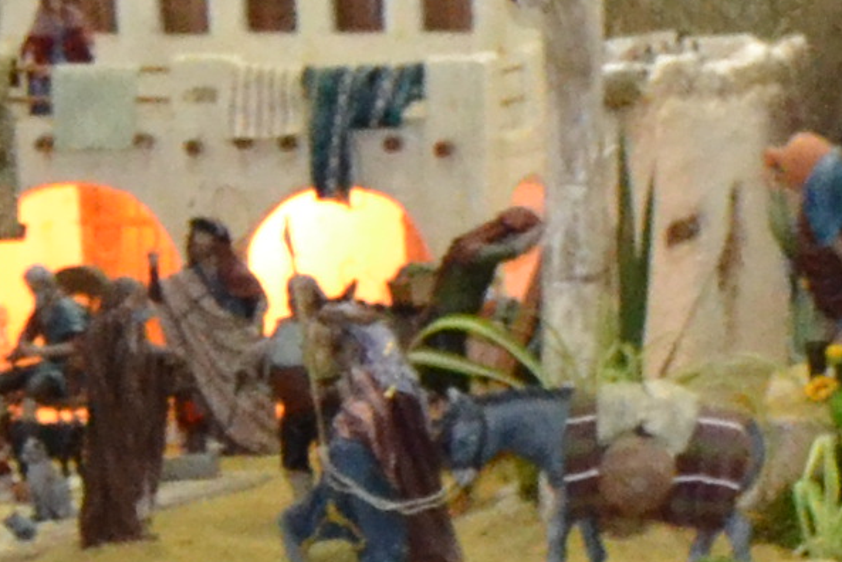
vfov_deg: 5.1
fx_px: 6268
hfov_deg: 7.0
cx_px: 2370
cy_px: 206
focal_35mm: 268
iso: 2500
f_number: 3.8
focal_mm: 23
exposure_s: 1/60
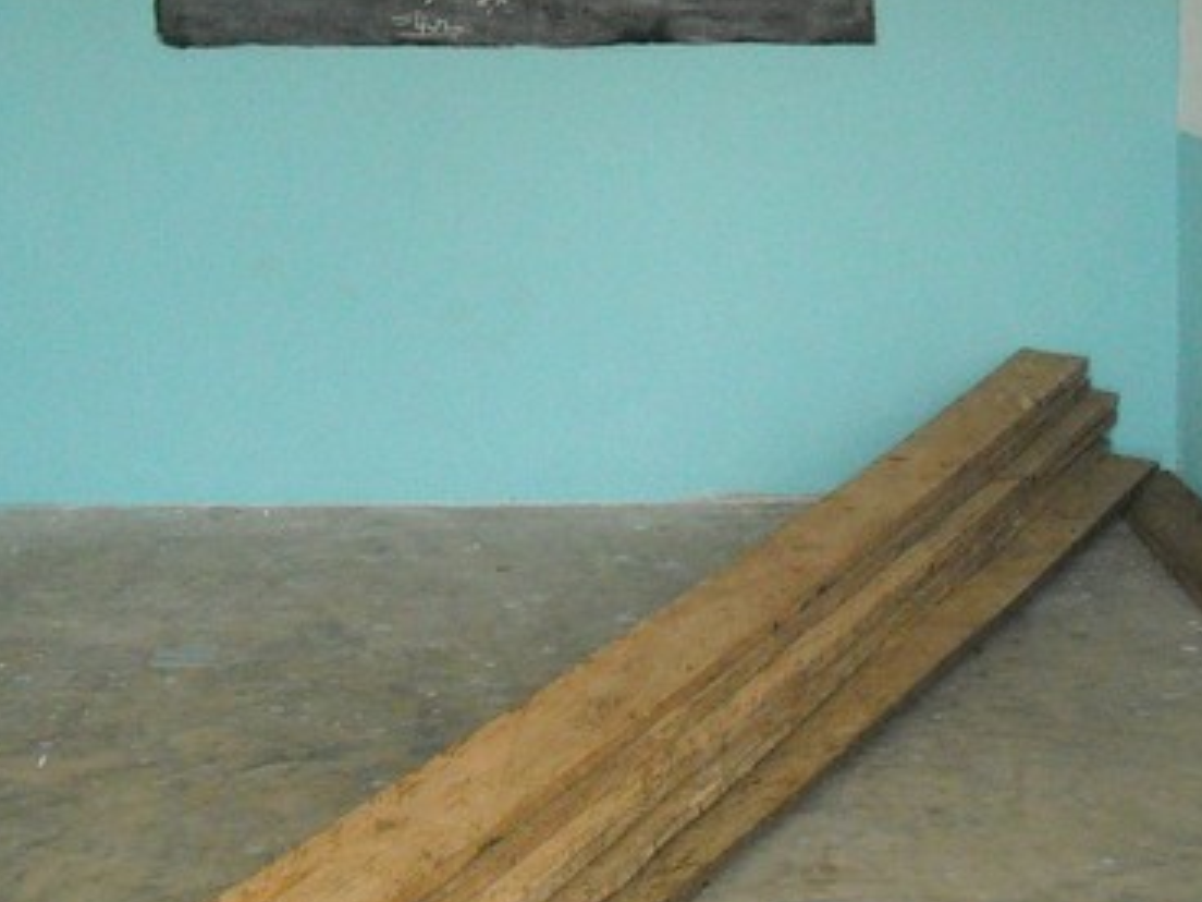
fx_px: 2639
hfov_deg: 25.6
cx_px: 496
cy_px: 49
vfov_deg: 19.0
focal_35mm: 76
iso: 565
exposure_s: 1/168
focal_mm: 5.7
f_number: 2.8
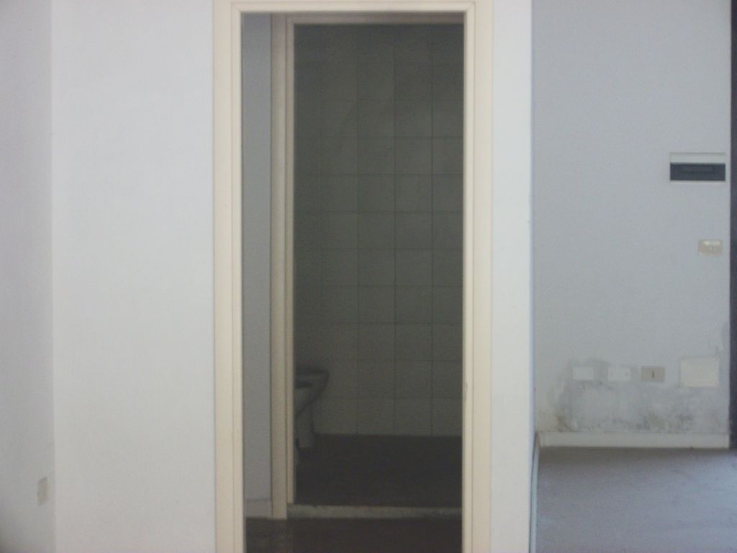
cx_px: 368
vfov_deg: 14.1
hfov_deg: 18.7
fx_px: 2236
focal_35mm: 105
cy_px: 276
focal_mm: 18.8
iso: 219
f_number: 5.7
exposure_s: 1/8
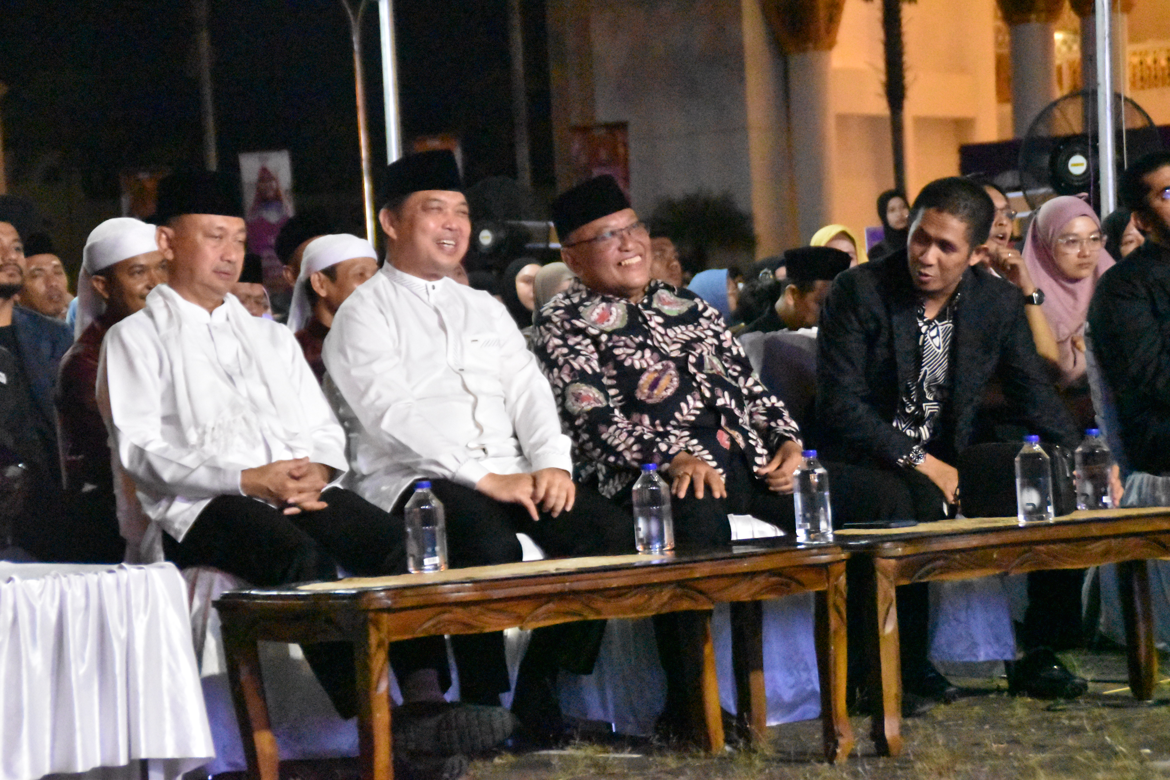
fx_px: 3656
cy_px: 390
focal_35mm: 112
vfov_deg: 12.2
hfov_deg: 18.2
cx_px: 585
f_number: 6.3
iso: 25600
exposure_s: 1/200
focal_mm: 75
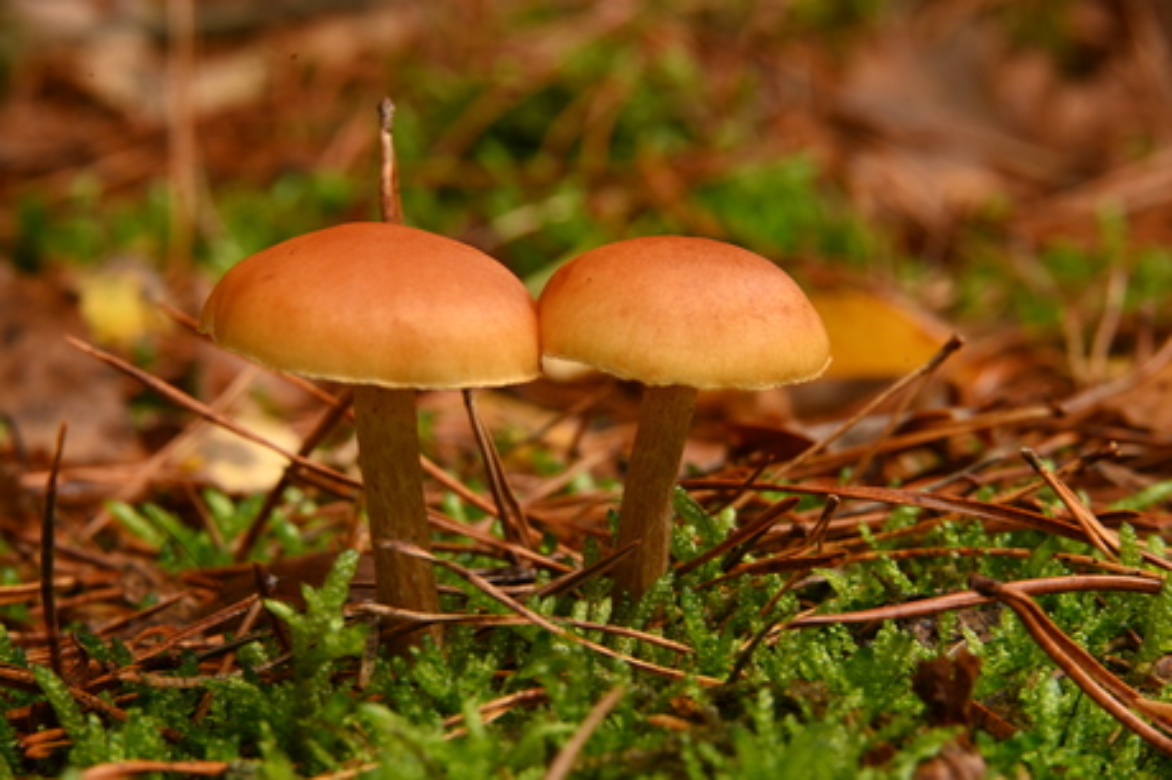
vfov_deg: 13.0
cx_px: 586
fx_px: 3416
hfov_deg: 19.5
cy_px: 390
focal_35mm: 105
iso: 100
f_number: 11
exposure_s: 1/5
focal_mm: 105
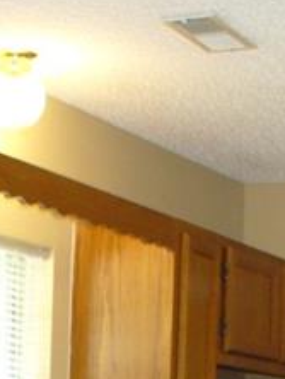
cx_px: 94
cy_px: 591
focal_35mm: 128
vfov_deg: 14.3
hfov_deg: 11.6
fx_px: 1402
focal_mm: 6.1
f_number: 2.8
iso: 160
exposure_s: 1/30
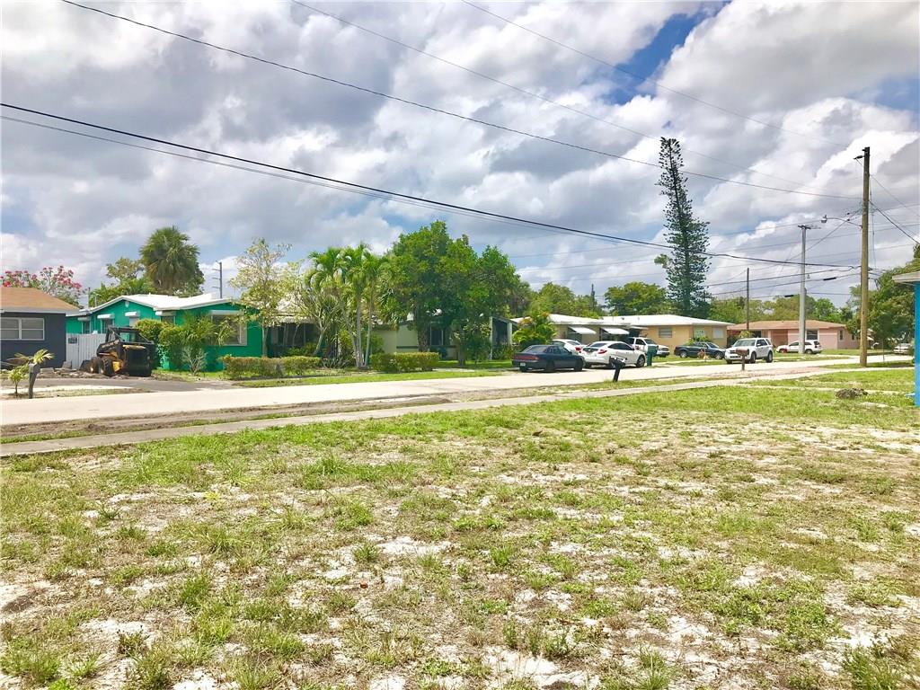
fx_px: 744
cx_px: 460
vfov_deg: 49.7
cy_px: 345
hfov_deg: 63.4
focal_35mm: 28
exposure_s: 1/5051
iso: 20
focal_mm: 3.99
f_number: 1.8
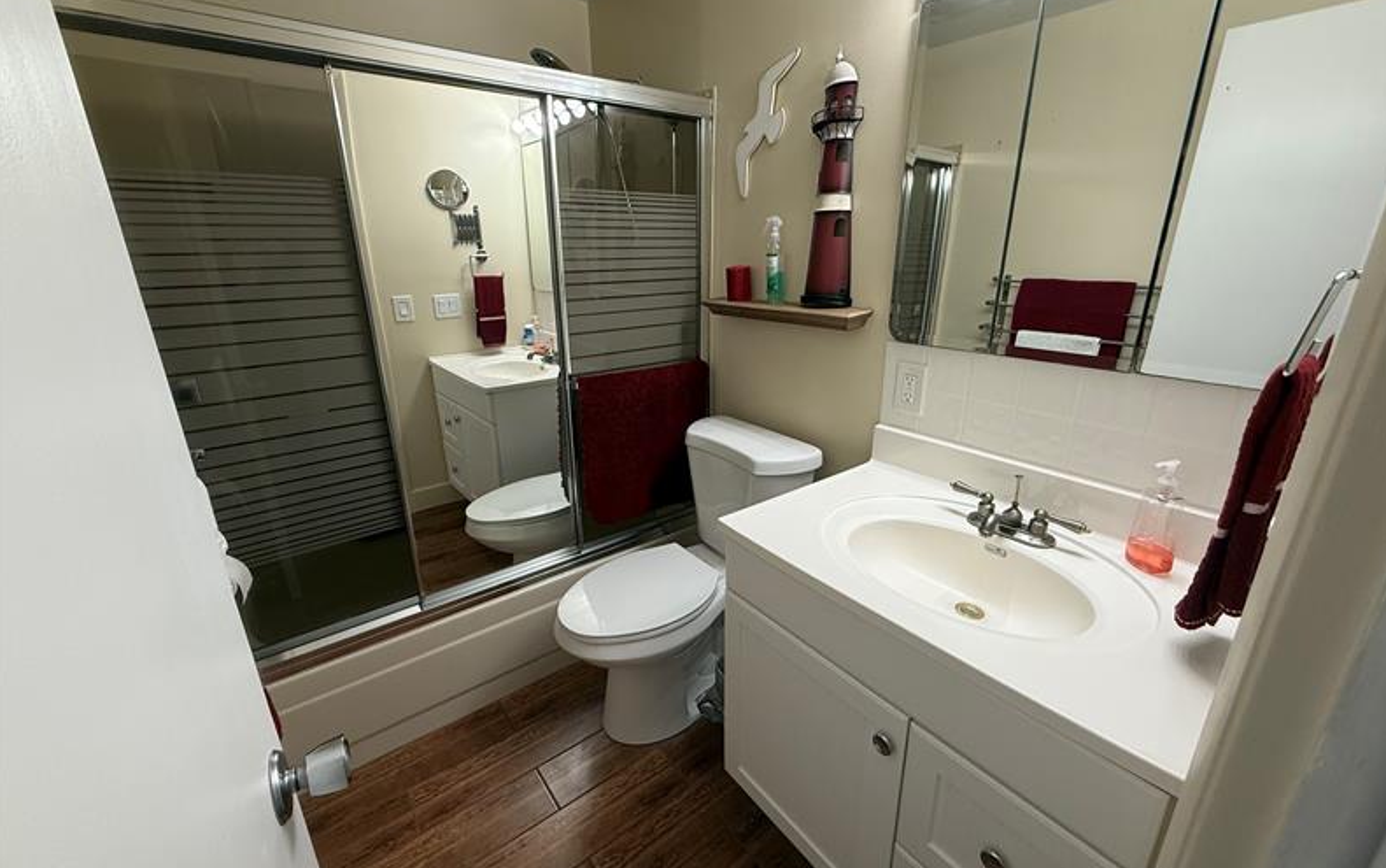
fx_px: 567
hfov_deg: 101.4
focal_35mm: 15
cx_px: 696
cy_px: 426
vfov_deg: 74.8
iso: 200
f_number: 2.2
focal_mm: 2.22
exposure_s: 1/120
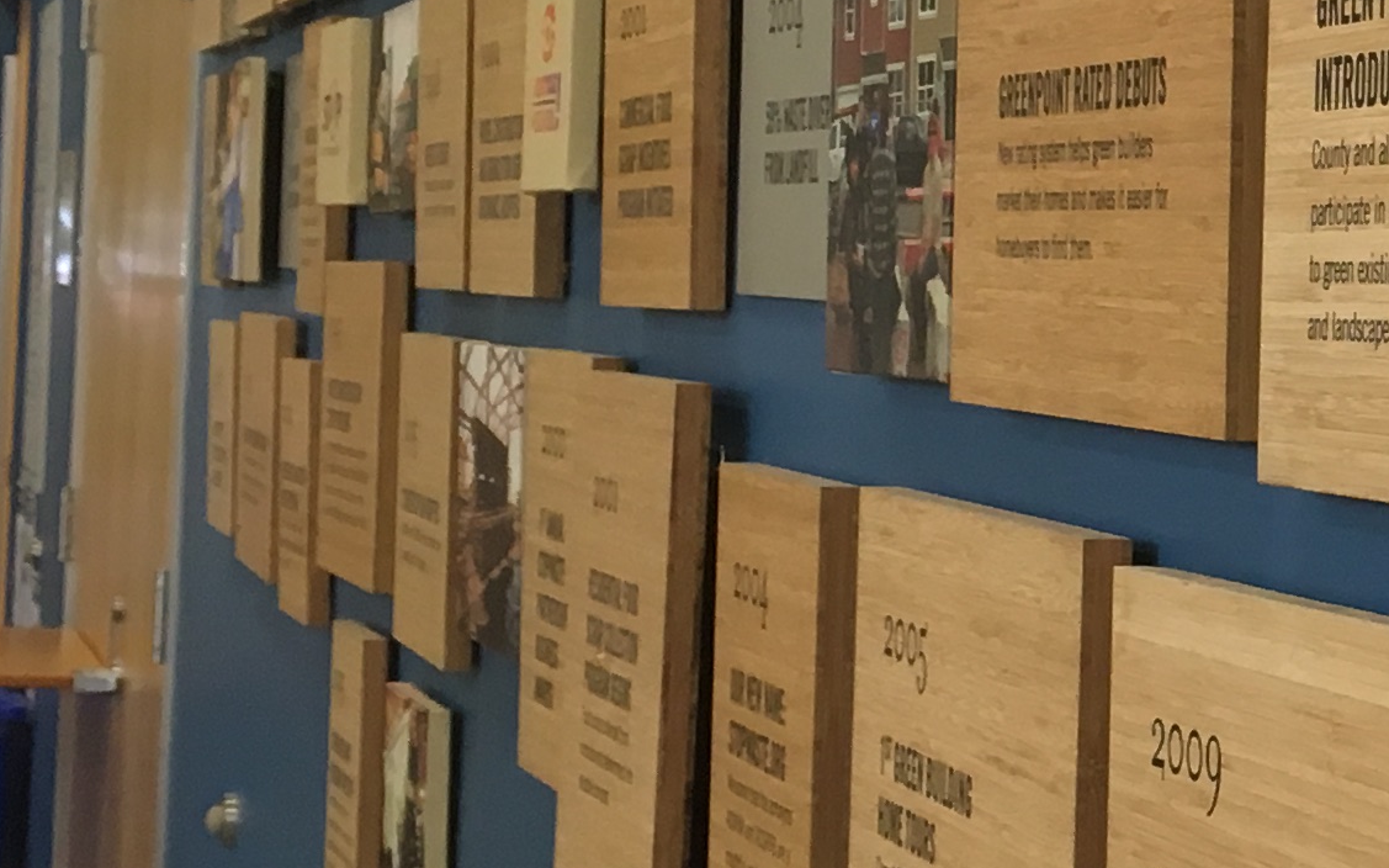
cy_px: 334
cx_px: 1924
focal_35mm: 110
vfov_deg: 11.9
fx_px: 4163
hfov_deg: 17.5
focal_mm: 4.15
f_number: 2.2
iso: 50
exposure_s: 1/30
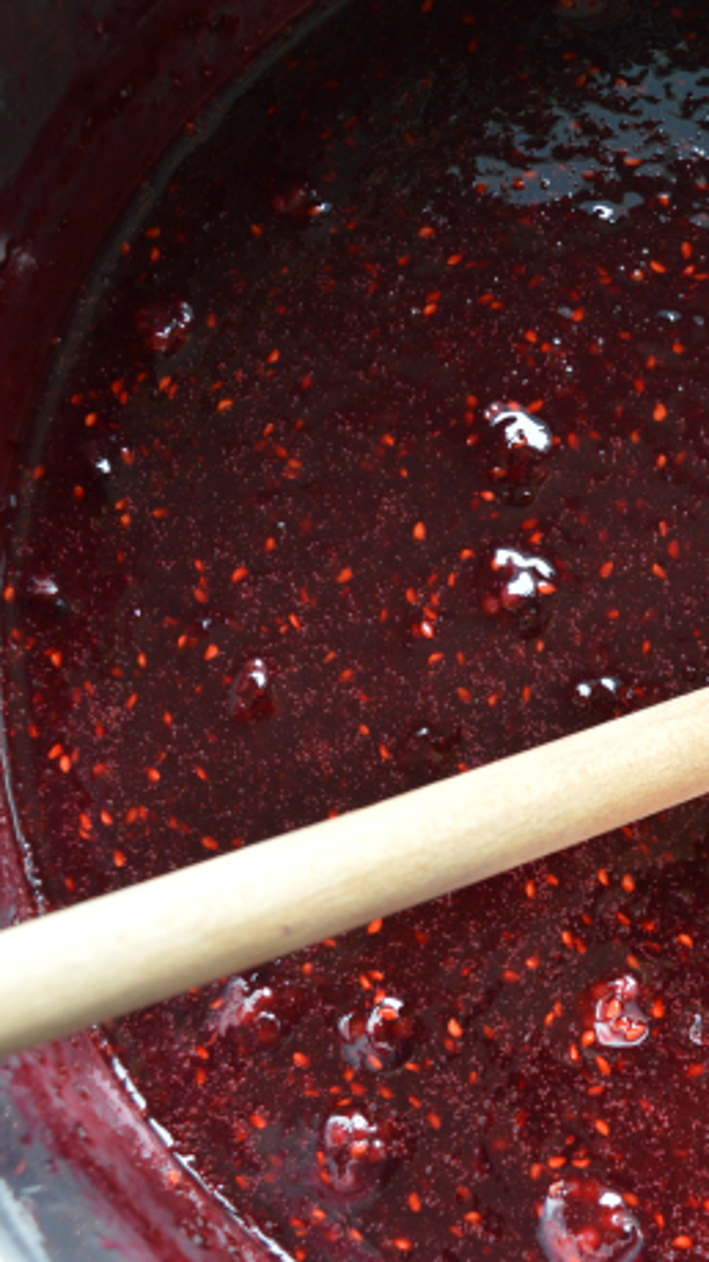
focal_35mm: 60
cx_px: 791
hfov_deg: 19.2
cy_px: 628
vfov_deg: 35.0
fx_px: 2000
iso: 200
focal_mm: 25
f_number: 5
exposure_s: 1/13
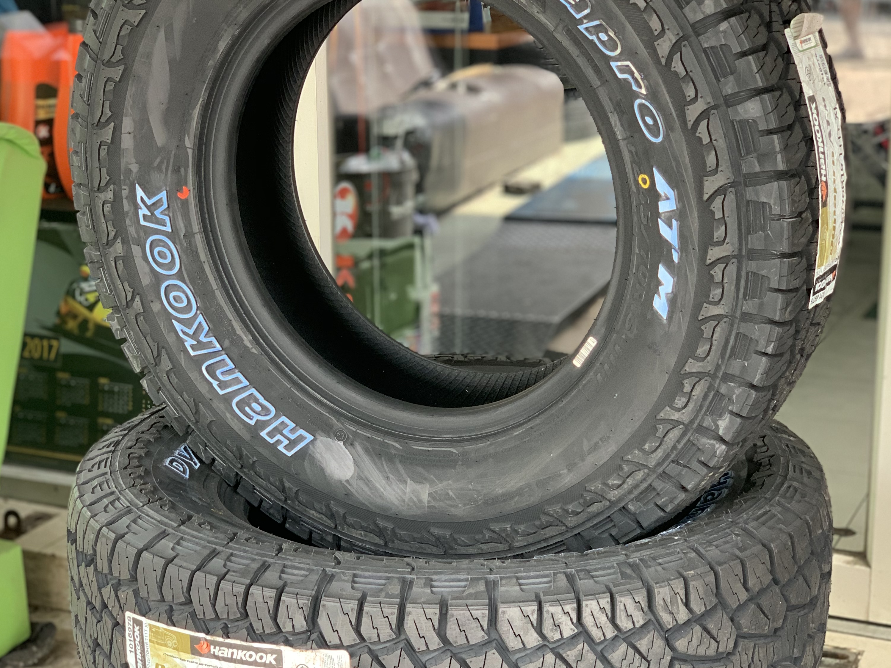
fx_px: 1802
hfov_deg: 27.8
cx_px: 444
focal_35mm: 70
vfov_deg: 21.0
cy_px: 379
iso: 125
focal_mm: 6
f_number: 2.4
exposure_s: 1/85
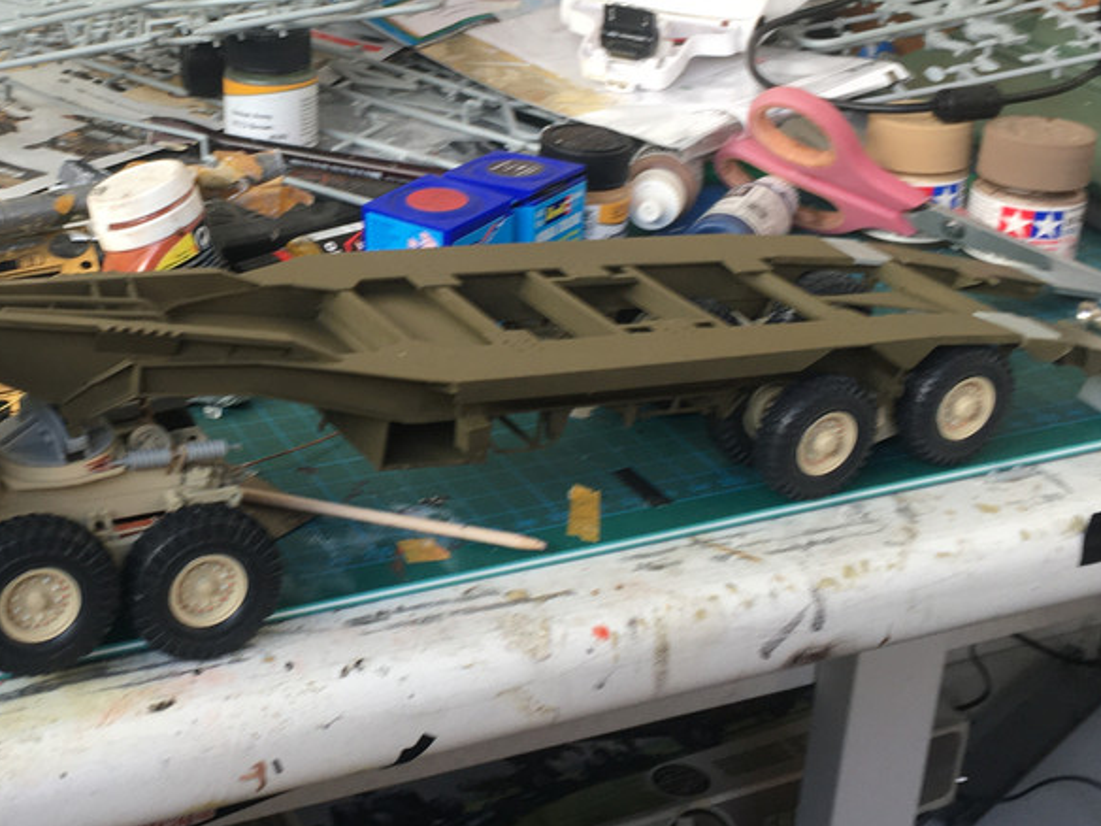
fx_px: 1686
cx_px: 269
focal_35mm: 53
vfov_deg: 27.5
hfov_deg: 35.3
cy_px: 332
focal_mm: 4.15
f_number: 2.2
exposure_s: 1/50
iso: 32
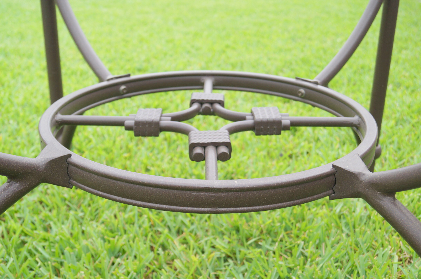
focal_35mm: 42
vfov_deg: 31.8
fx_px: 490
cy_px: 140
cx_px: 210
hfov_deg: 46.5
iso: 100
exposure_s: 1/80
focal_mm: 28
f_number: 5
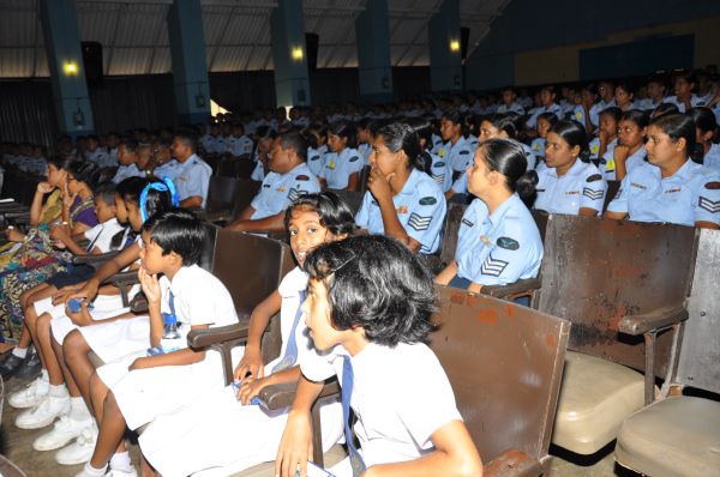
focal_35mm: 33
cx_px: 360
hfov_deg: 57.3
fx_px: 659
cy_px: 238
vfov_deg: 39.8
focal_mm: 22
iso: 200
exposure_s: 1/90
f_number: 5.6
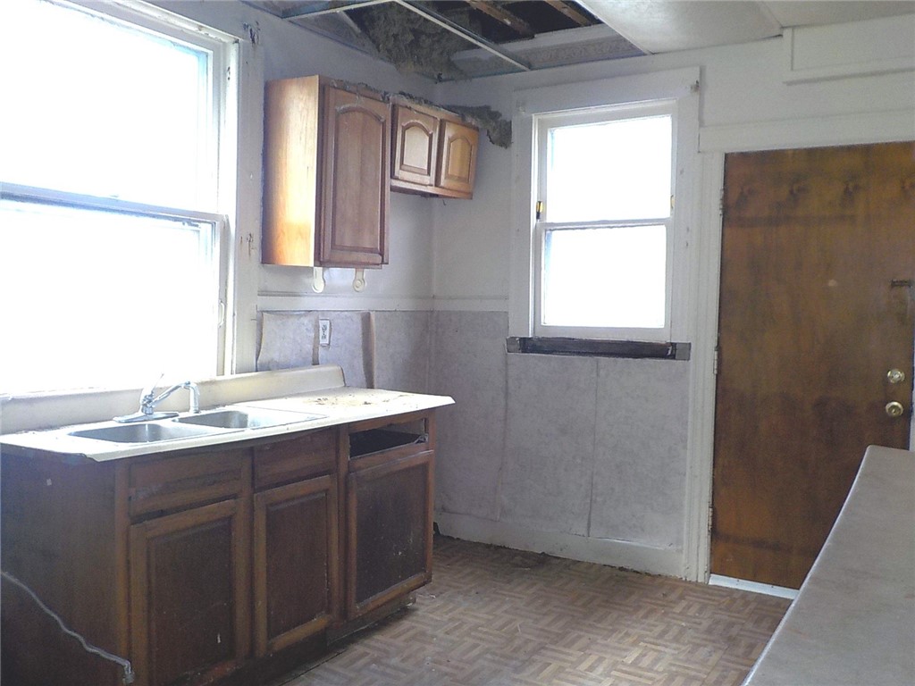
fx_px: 793
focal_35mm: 30
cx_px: 458
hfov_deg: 60.0
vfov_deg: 46.8
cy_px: 343
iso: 125
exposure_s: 1/40
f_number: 3.3
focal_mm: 4.1
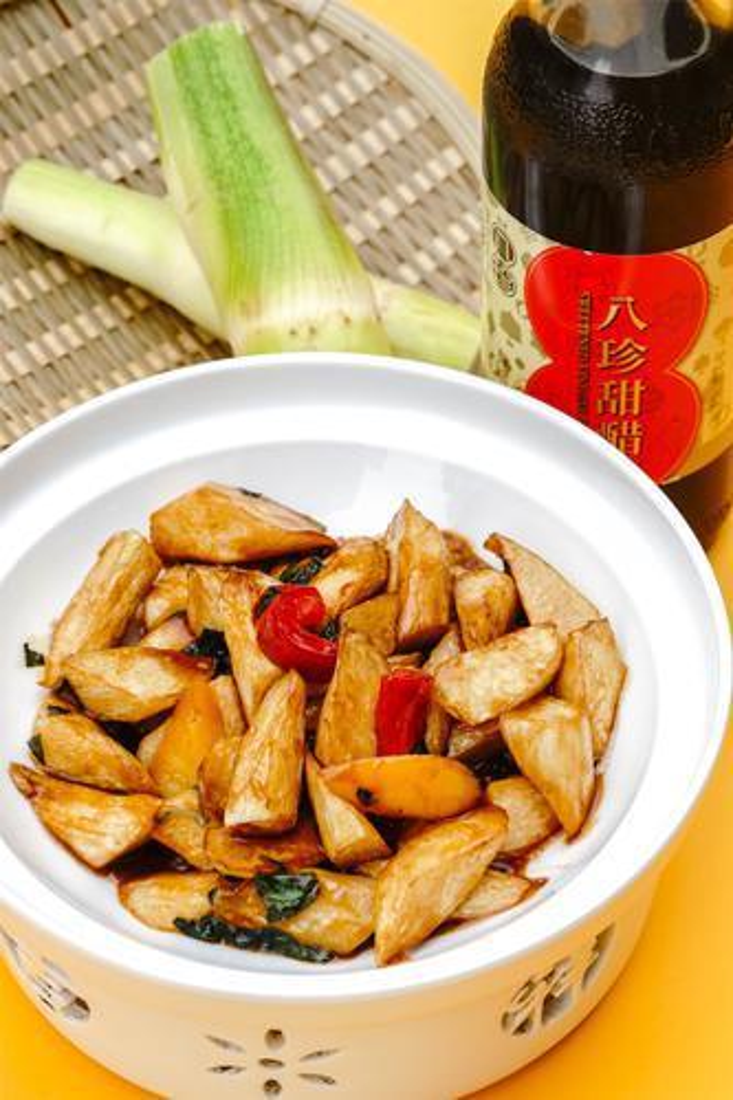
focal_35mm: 110
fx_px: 3362
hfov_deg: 12.4
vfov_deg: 18.6
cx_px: 366
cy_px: 550
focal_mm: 110
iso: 1600
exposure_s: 1/800
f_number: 13
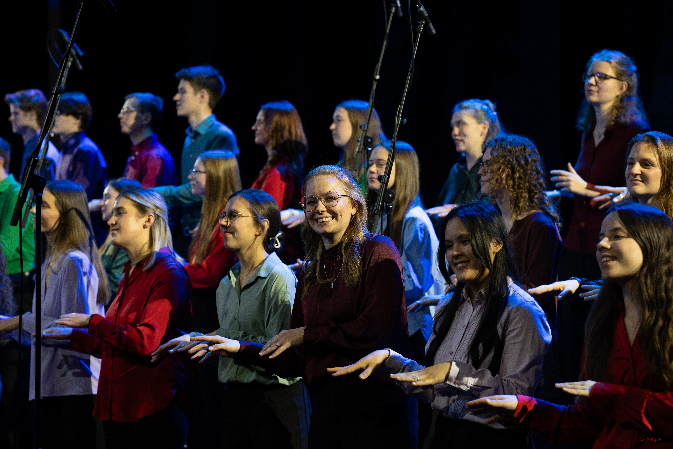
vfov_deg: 16.1
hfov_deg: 23.9
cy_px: 224
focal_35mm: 85
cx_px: 336
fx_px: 1589
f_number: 3.5
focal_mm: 85
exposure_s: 1/100
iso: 1000
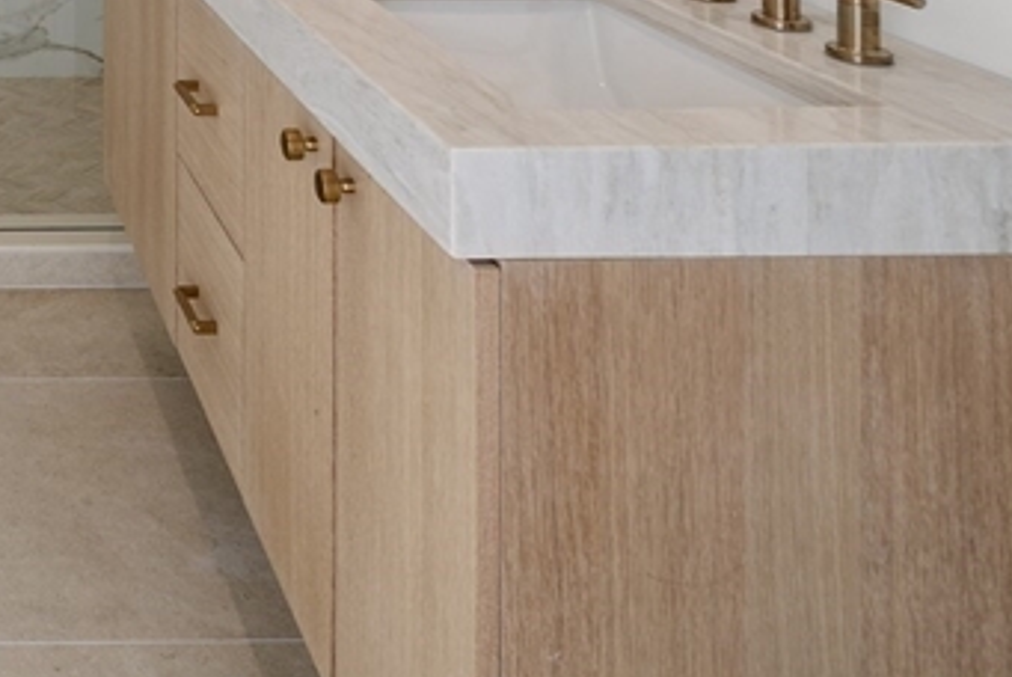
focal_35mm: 39
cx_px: -113
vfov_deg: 26.5
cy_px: -295
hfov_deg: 39.8
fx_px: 1097
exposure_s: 1/13
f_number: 7.1
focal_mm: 13
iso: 320
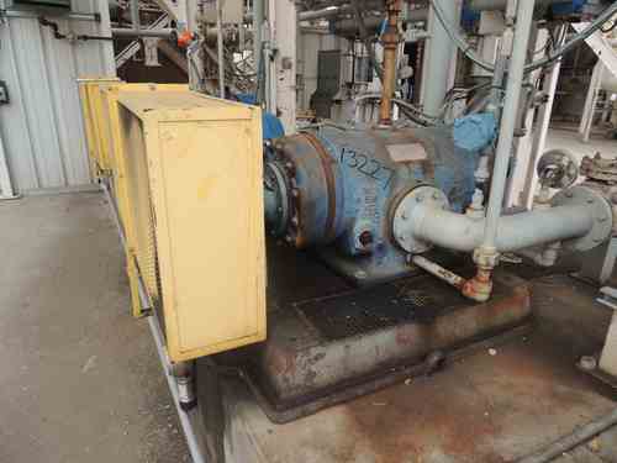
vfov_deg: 56.8
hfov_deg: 71.6
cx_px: 308
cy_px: 232
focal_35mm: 24
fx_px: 428
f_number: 3
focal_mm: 4.3
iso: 100
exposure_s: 1/125
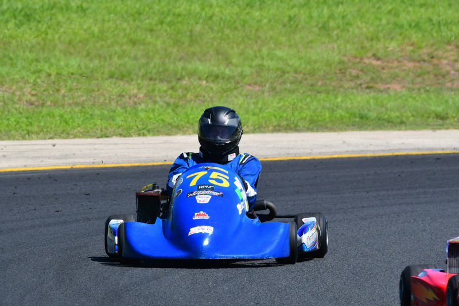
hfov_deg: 3.0
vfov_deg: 2.0
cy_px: 153
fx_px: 8800
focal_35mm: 690
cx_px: 230
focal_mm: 460
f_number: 11
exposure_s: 1/640
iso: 500
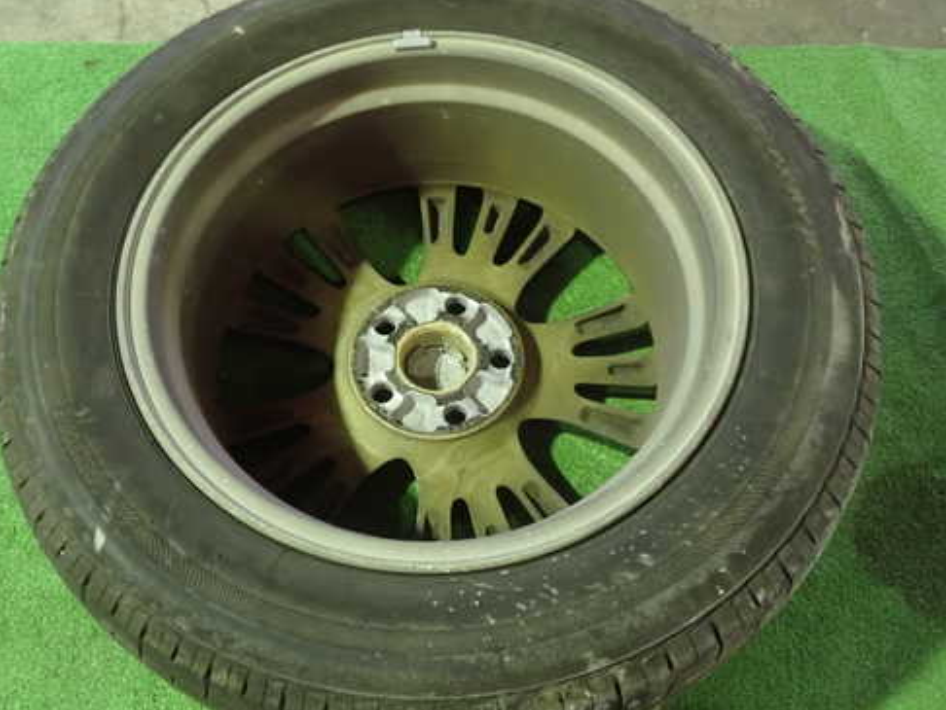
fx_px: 1012
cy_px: 370
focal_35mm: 37
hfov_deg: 50.1
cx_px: 442
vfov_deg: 38.7
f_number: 2.3
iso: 800
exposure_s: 1/25
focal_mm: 5.4
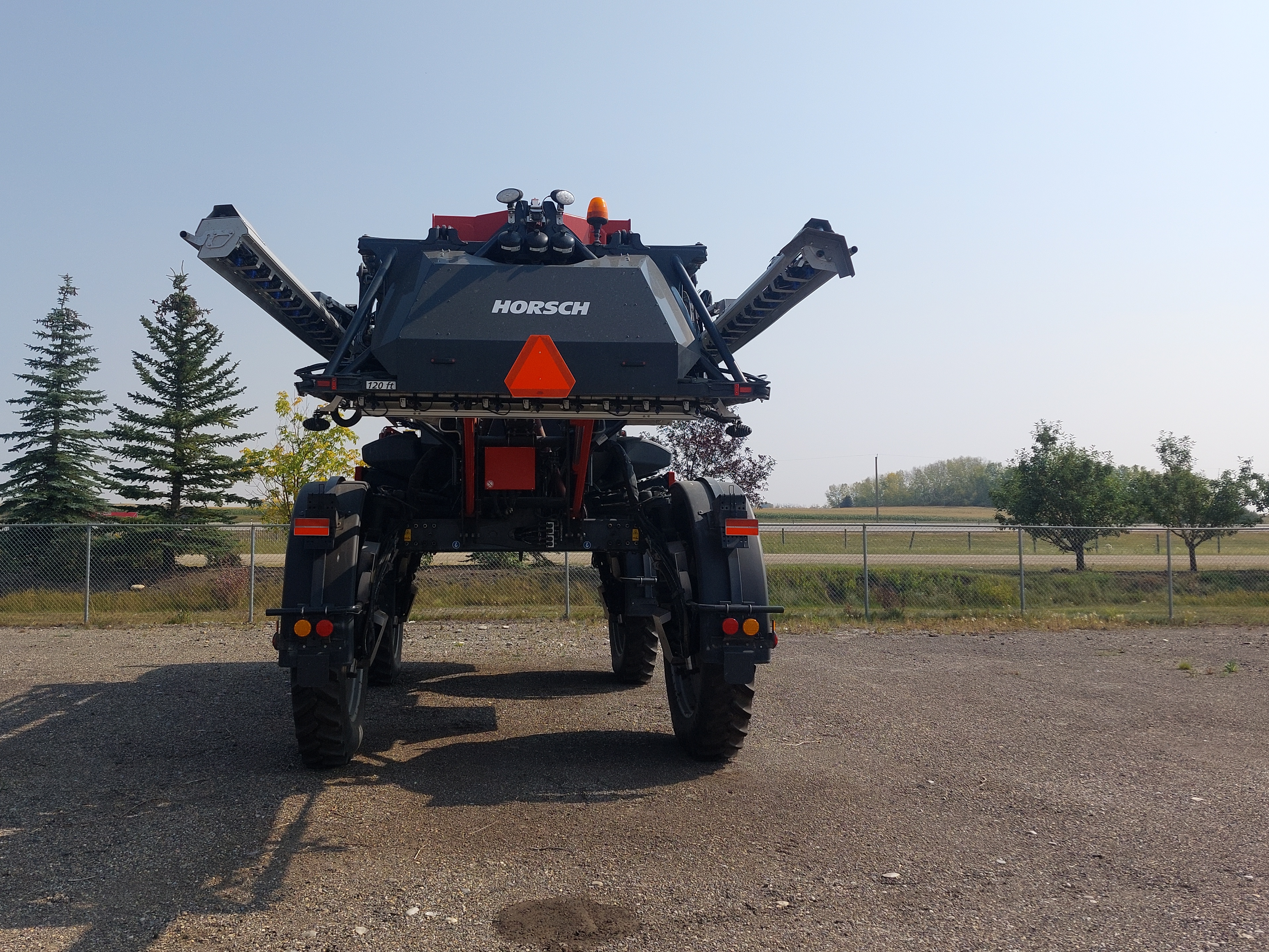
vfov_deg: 48.2
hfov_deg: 61.4
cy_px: 464
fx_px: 1063
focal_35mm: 29
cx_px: 543
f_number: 1.8
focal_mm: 5.23
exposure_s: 1/1765
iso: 25
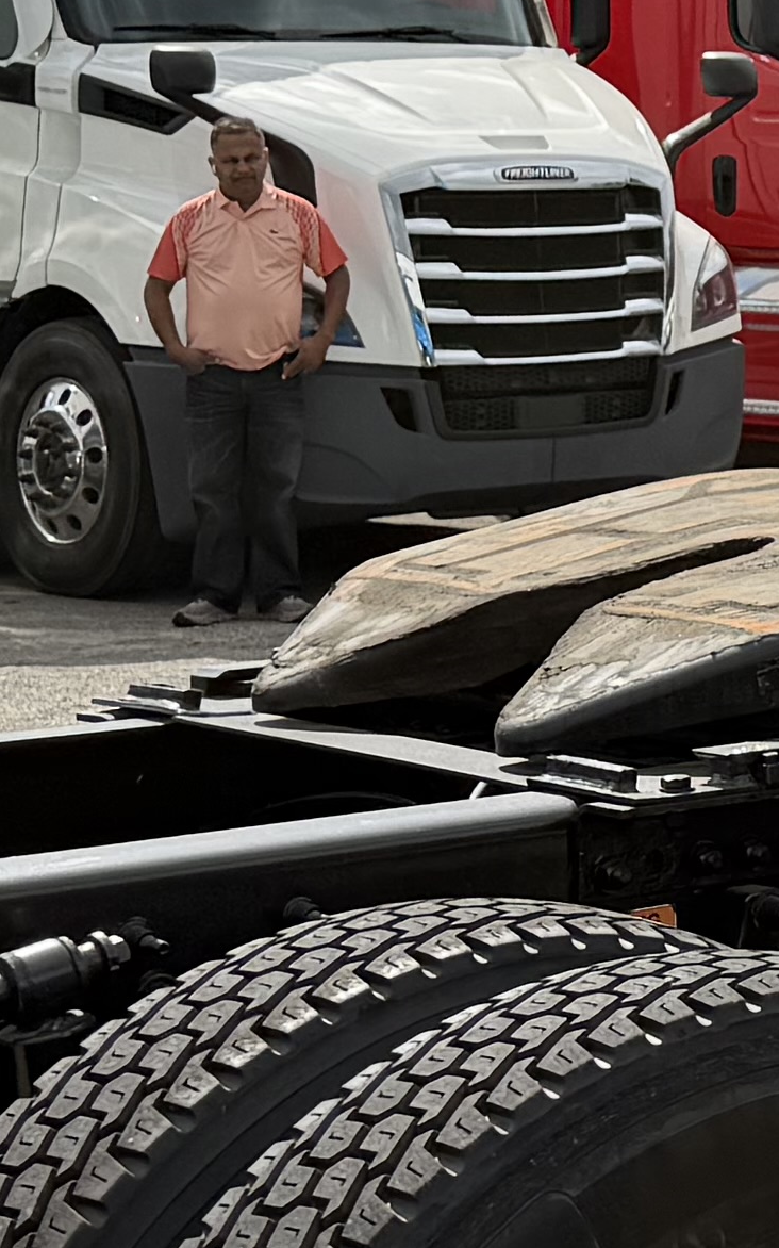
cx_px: 1387
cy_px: 159
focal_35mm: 124
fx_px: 4214
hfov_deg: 10.0
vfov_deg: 16.6
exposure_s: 1/6711
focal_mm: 6.76
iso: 100
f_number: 1.78
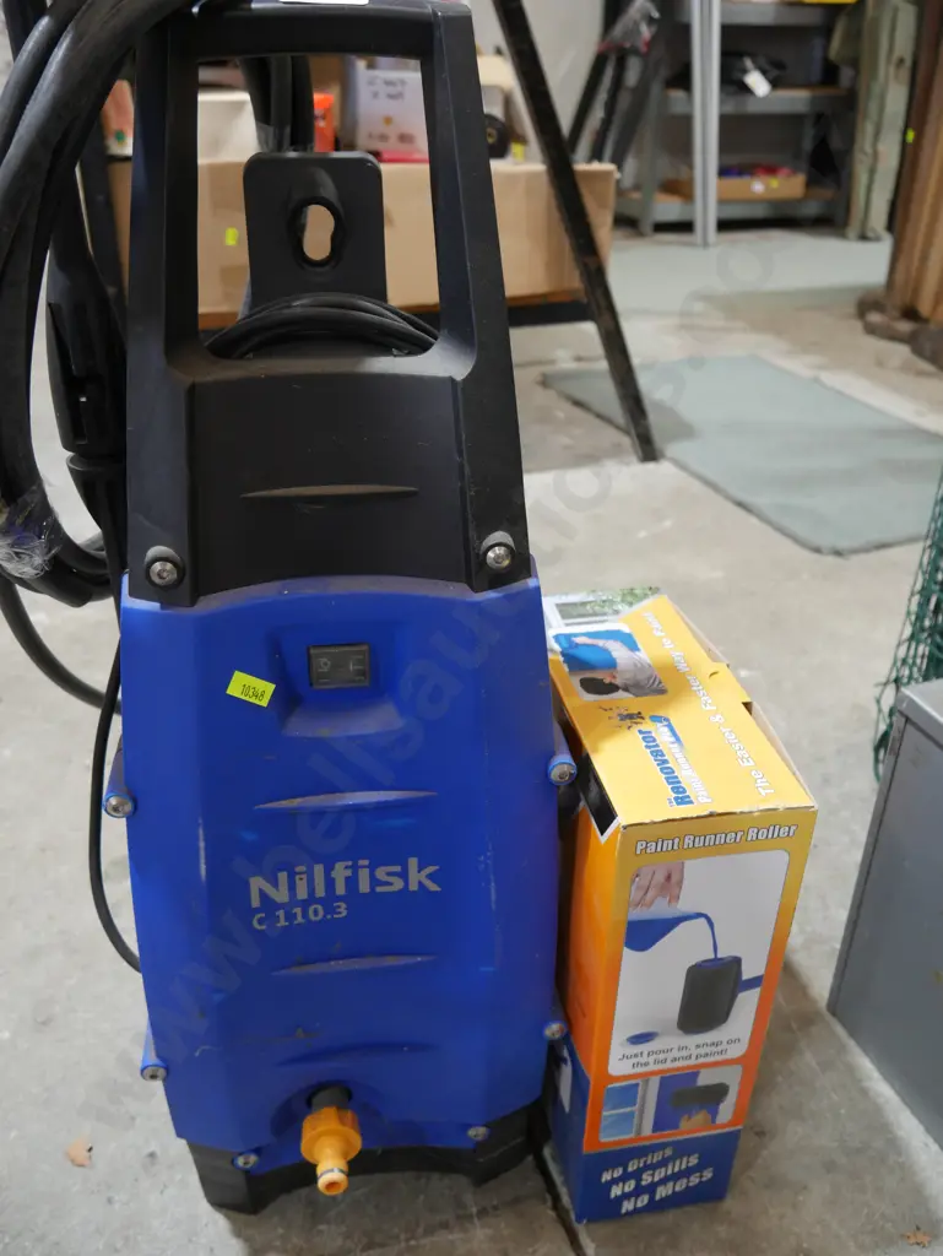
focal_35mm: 28
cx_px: 472
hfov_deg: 49.8
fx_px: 1016
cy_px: 628
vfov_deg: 63.4
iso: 400
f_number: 3.5
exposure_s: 1/60
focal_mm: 14
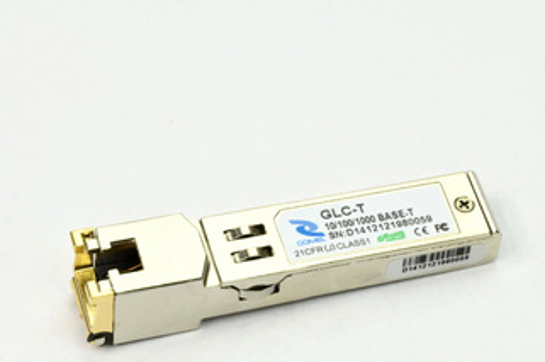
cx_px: 289
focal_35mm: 179
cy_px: 235
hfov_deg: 11.5
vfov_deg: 7.7
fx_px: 2701
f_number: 14
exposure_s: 1/2.5
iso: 100
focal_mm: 85
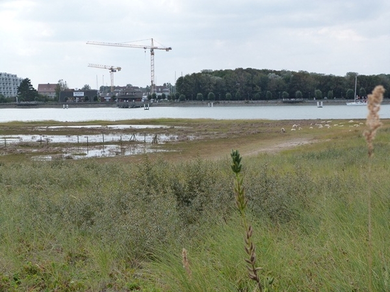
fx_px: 924
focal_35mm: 82
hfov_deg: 23.8
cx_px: 195
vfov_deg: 18.0
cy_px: 146
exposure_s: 1/250
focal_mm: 14.8
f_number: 5
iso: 125
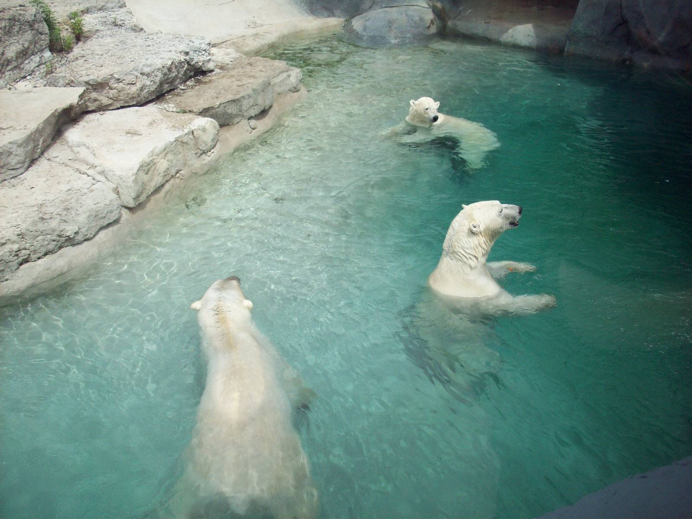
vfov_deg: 38.7
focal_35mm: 37
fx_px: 740
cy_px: 260
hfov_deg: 50.1
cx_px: 346
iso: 80
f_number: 5.6
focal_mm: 6.2
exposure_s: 1/391
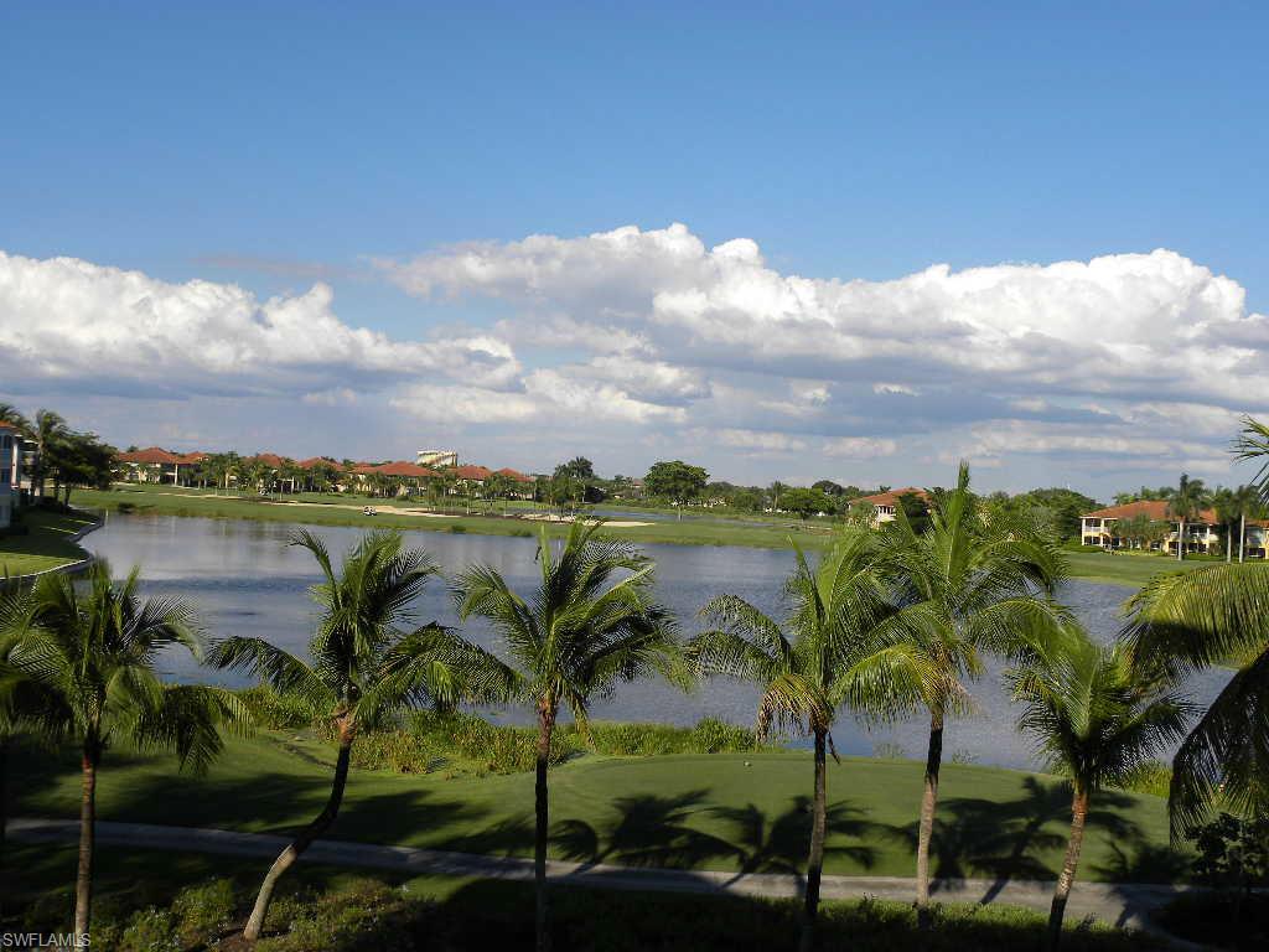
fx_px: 1503
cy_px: 476
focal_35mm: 41
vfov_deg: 35.1
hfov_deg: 45.8
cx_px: 634
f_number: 4.5
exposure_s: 1/248
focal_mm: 7.3
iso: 64
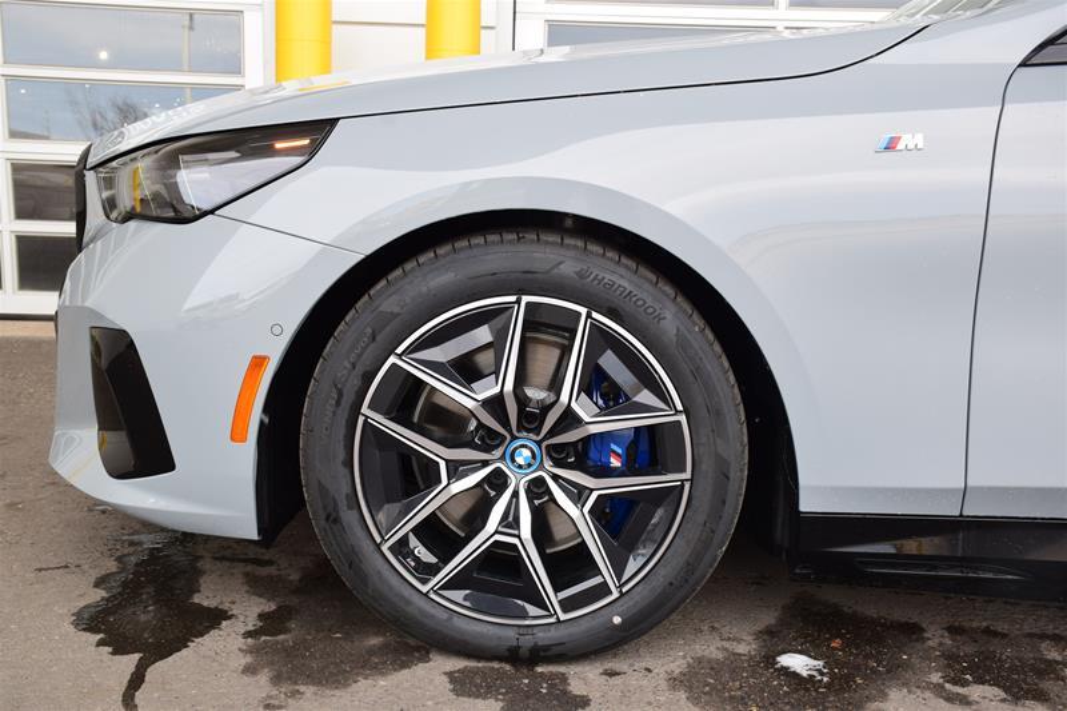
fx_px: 1333
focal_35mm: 45
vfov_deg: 29.9
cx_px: 534
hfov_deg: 43.6
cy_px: 356
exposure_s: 1/80
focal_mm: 30
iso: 400
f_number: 8
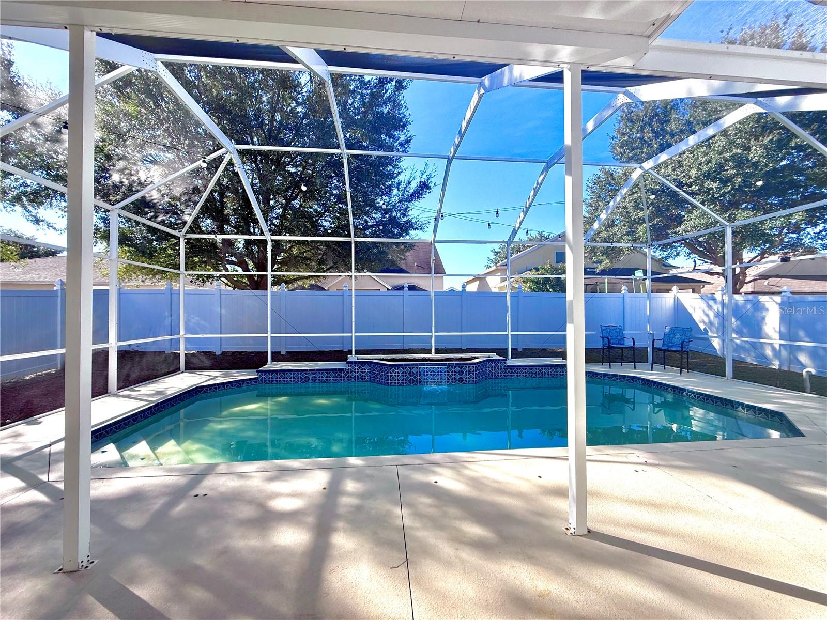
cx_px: 414
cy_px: 310
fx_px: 334
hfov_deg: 102.1
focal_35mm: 14
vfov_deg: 85.7
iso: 64
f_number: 2.2
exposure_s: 1/545
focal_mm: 2.22
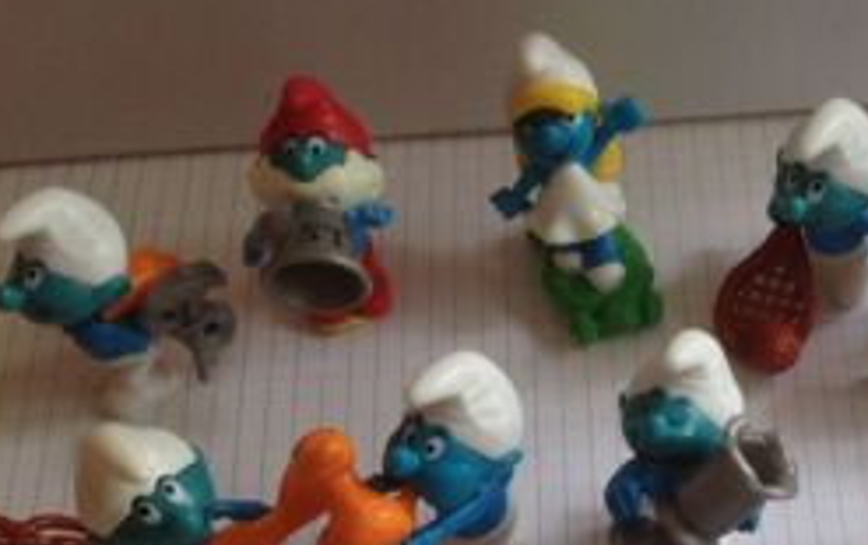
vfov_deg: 17.7
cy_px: 563
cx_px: 738
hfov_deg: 27.8
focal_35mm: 72
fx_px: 1705
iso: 50
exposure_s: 1/30
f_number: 2.4
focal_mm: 4.28
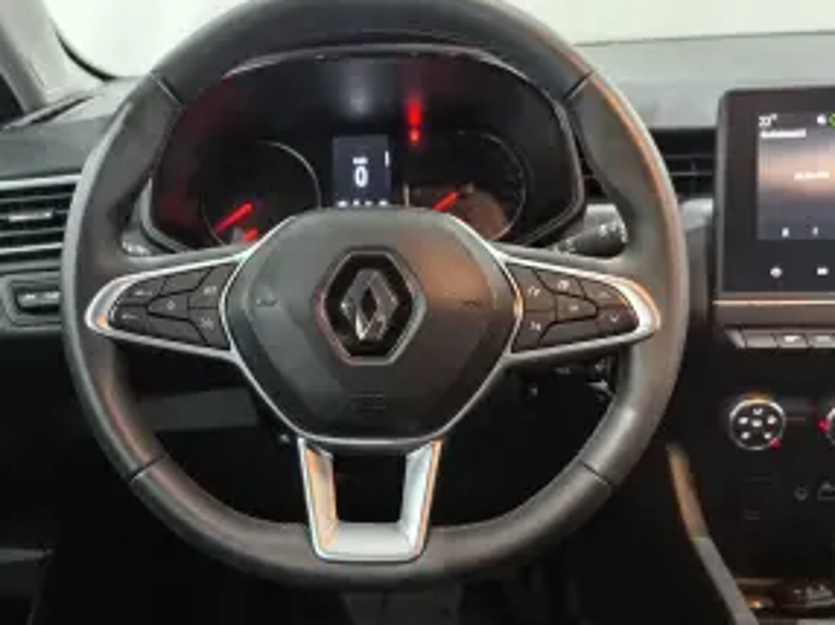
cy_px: 330
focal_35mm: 34
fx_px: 819
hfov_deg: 53.8
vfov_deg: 41.7
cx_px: 350
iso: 640
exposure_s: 1/33.3
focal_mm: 6.98
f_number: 1.4
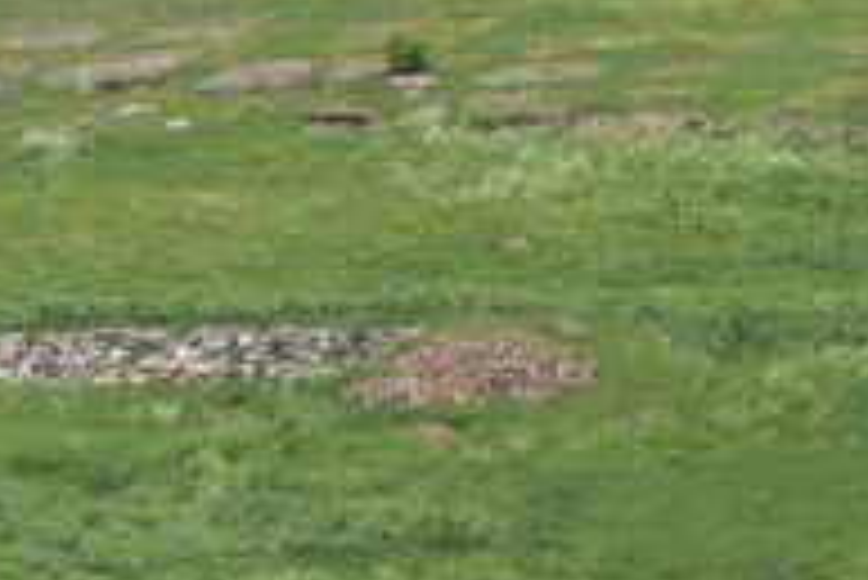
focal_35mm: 485
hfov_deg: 4.2
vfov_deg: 2.8
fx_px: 11702
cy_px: 744
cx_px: 427
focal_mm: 72
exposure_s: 1/125
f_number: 16
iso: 200
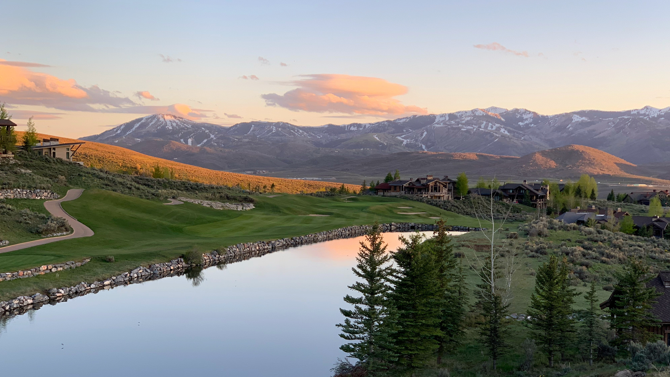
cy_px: 215
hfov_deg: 36.6
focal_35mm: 57
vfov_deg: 21.1
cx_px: 333
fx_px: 1013
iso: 16
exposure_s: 1/74
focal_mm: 6
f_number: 2.4
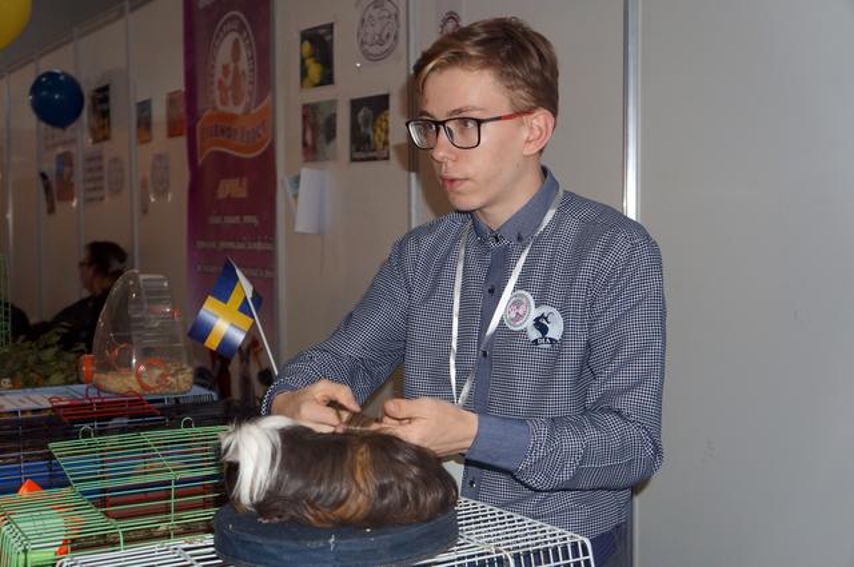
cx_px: 427
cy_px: 284
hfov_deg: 38.9
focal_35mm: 51
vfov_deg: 26.4
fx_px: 1208
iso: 800
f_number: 4.5
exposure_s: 1/60
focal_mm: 34
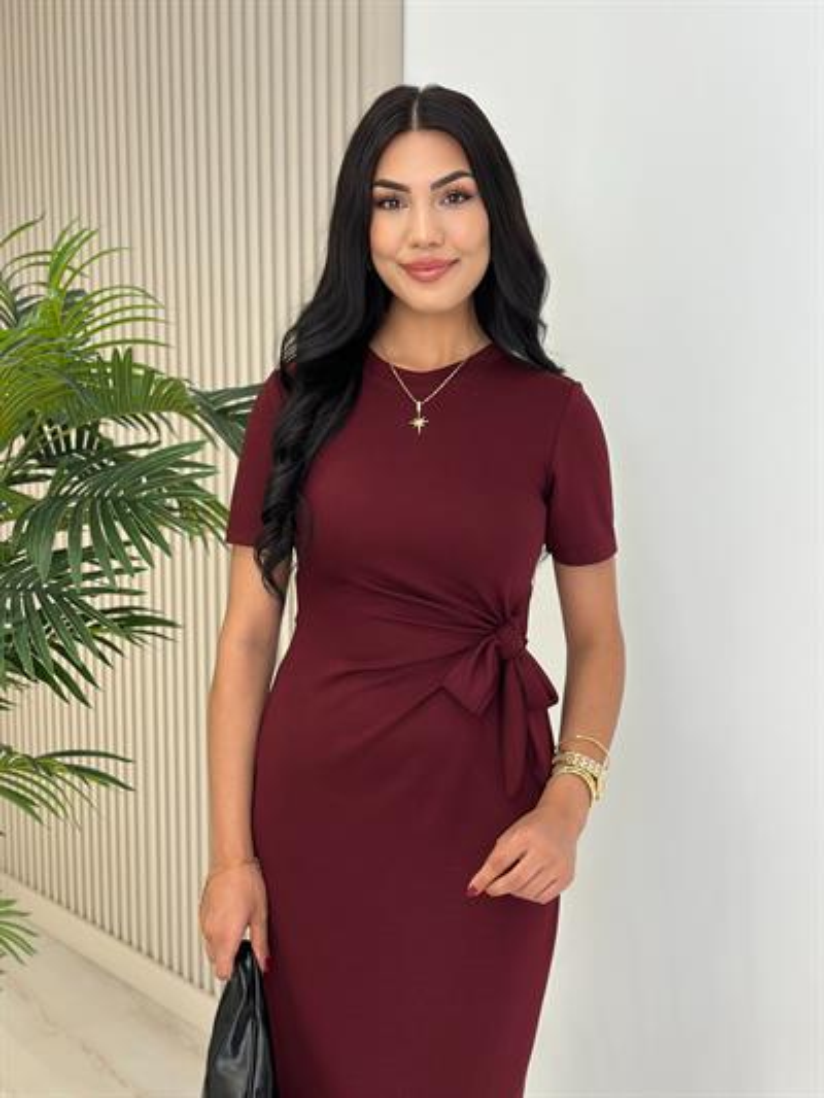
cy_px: 549
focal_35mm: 48
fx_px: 1523
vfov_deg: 39.6
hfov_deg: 30.3
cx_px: 412
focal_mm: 6.86
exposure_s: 1/167
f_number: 1.78
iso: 64
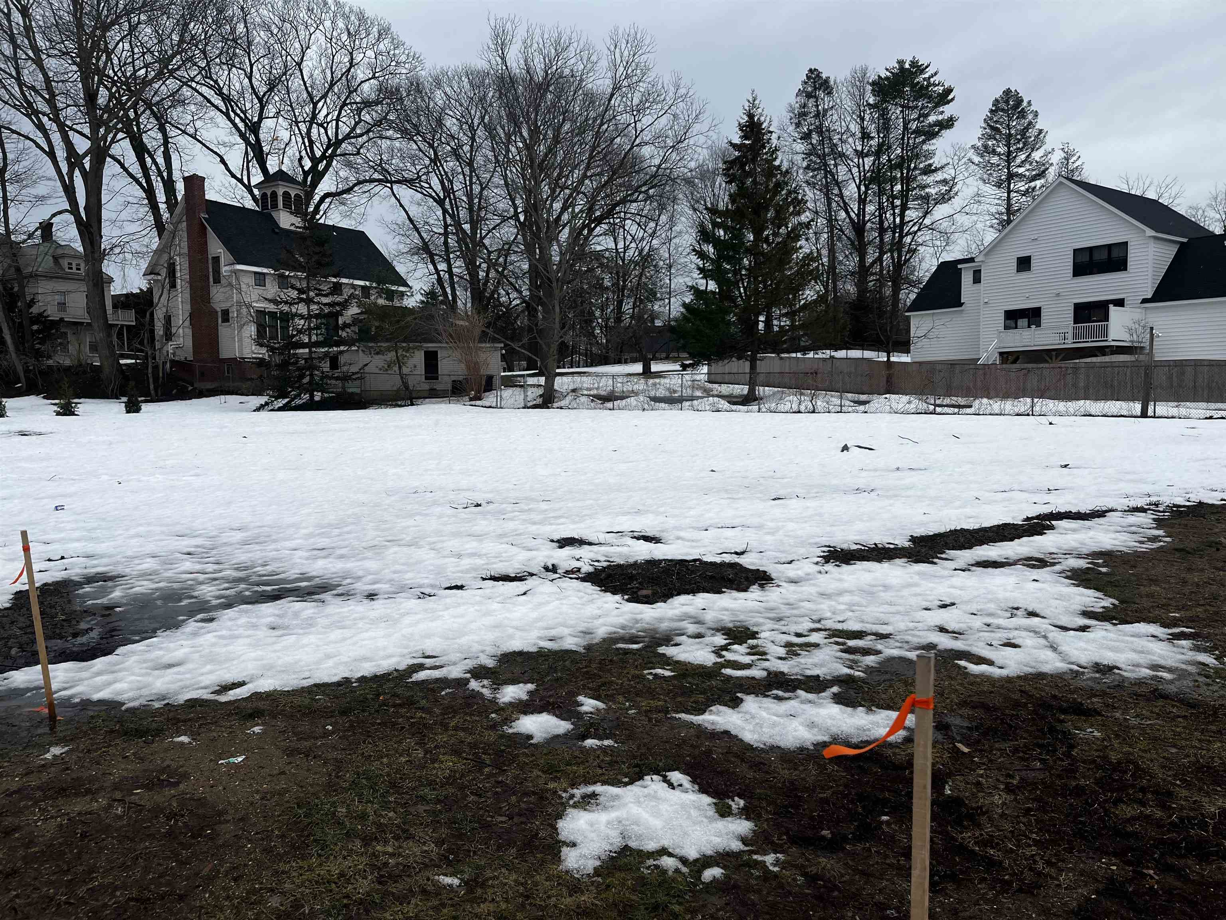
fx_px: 921
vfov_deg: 53.1
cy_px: 460
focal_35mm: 26
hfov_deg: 67.3
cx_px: 613
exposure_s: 1/1890
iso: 50
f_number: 1.6
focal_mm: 5.1
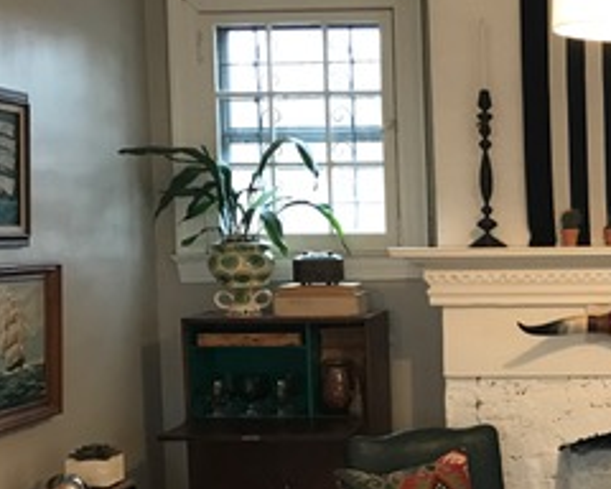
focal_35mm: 73
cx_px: 629
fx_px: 1320
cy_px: 367
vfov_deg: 20.8
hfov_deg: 24.7
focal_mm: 3.99
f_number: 1.8
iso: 40
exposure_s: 1/15
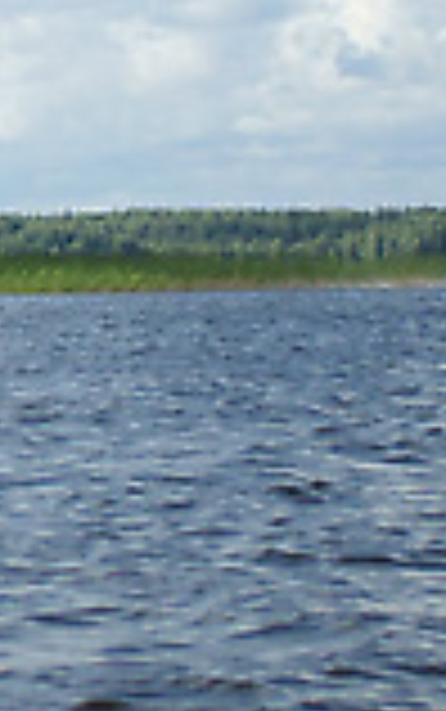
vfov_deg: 10.3
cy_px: 97
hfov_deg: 6.3
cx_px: -446
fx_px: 3941
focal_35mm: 203
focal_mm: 28
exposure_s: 1/1250
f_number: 2.8
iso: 100
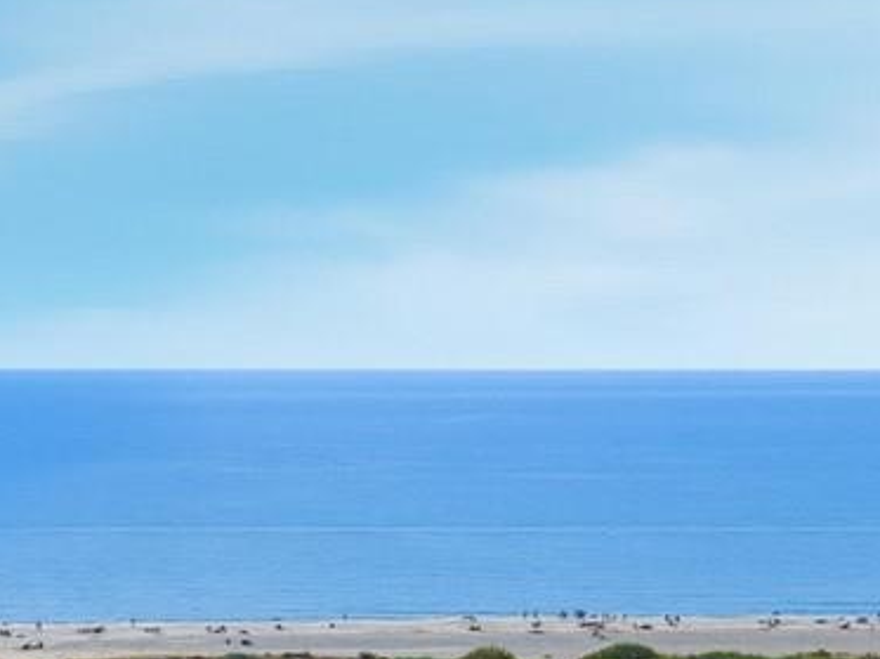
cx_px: -587
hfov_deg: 16.6
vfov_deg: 13.6
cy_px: 934
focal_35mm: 103
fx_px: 2616
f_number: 1.8
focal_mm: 8.7
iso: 260
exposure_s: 1/4000
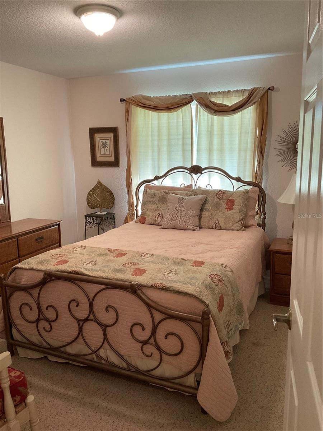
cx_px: 162
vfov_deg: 61.7
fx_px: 361
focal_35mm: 29
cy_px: 216
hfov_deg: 48.2
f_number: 1.8
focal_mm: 3
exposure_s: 1/60
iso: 100
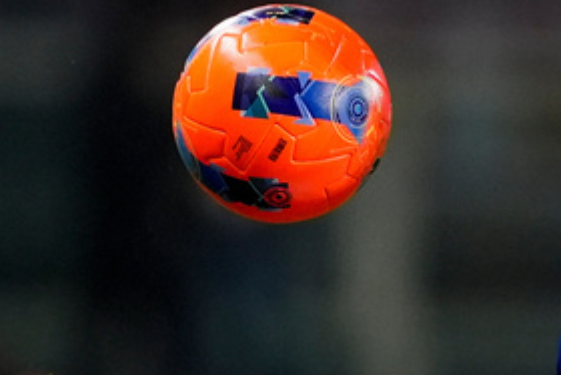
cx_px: 731
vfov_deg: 0.9
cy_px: 366
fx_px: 22809
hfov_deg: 1.4
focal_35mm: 1463
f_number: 2.8
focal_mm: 400
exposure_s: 1/1250
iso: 1600
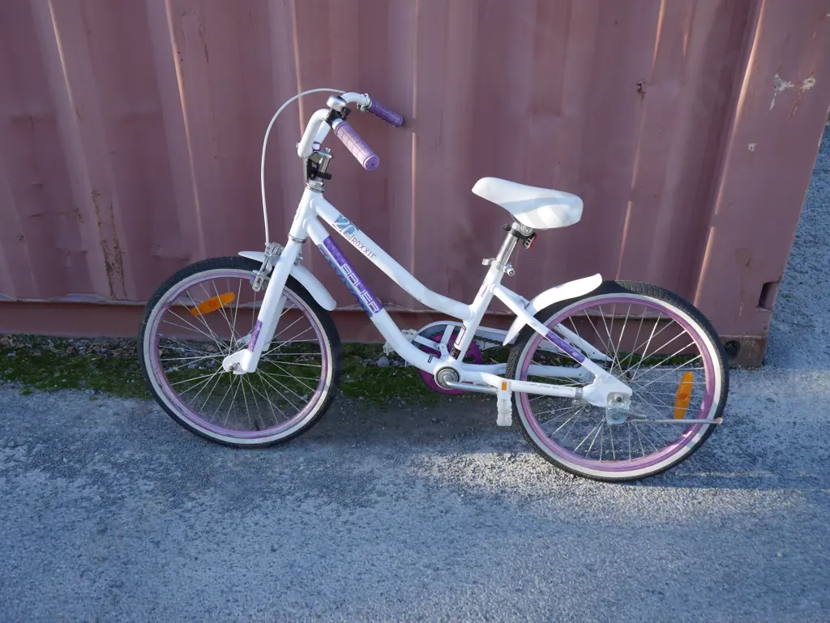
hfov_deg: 56.8
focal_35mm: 32
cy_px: 312
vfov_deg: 44.2
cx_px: 415
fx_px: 768
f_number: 4.5
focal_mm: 16
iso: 200
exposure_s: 1/160
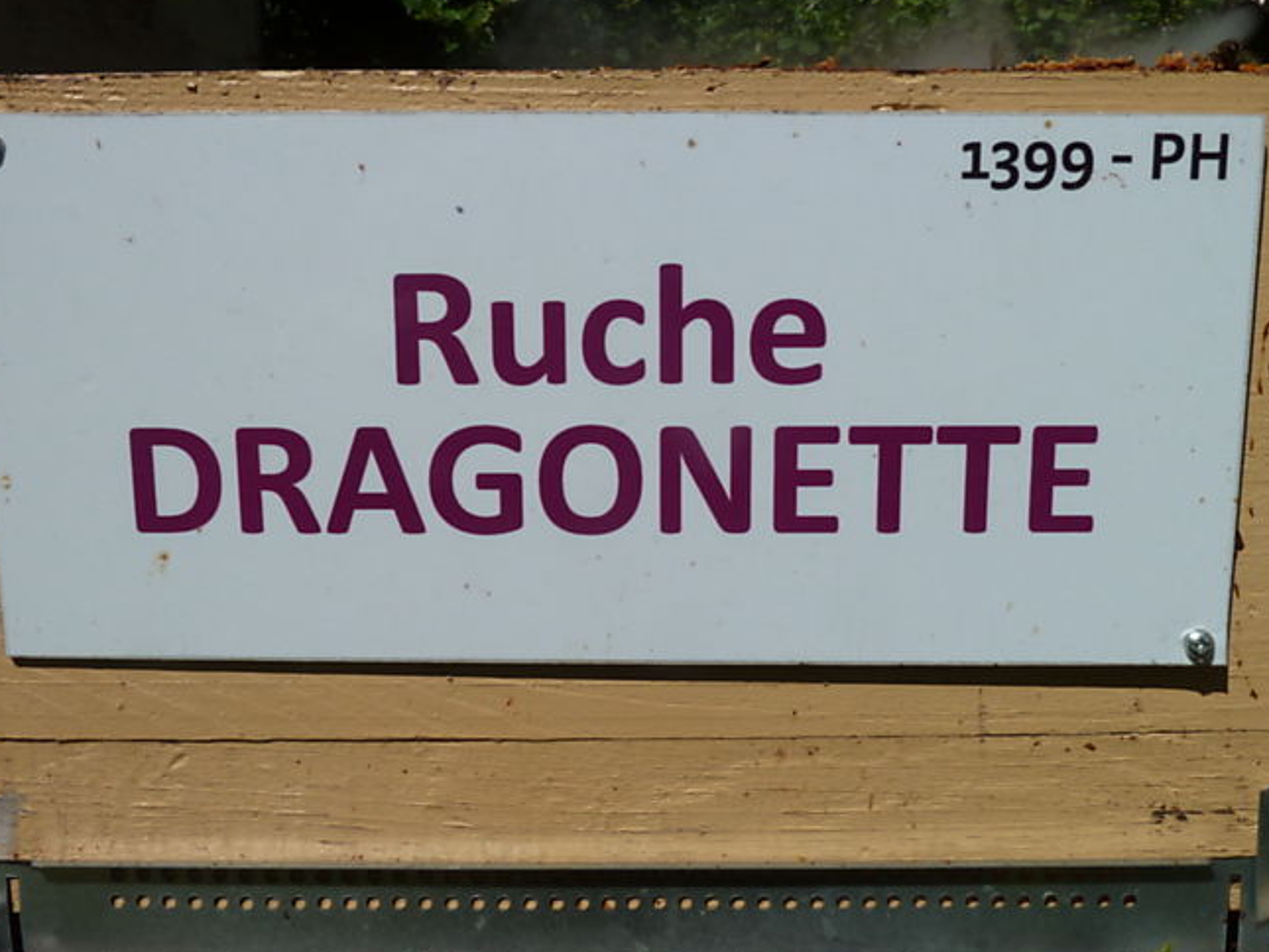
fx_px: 1137
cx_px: 635
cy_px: 468
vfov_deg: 45.5
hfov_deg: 58.3
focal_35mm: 31
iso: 80
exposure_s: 1/800
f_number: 5.6
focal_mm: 4.1
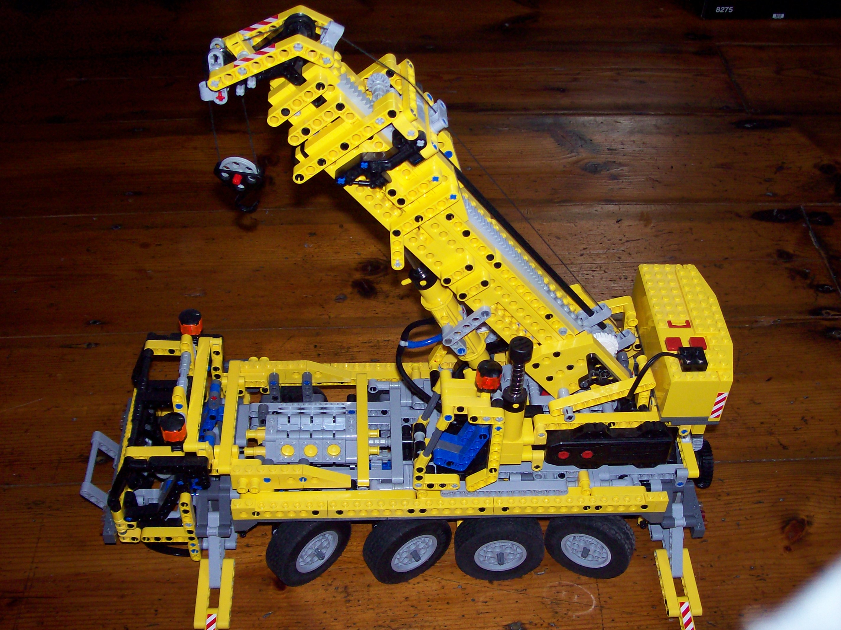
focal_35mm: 45
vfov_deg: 32.2
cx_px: 420
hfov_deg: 42.1
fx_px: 1093
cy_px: 315
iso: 80
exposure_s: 1/73.1
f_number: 3
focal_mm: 7.6
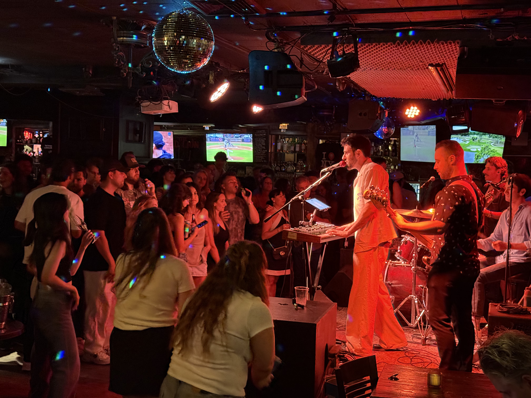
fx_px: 736
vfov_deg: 30.3
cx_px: 266
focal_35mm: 48
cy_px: 199
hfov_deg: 39.7
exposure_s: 1/22
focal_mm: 6.76
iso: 640
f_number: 1.78
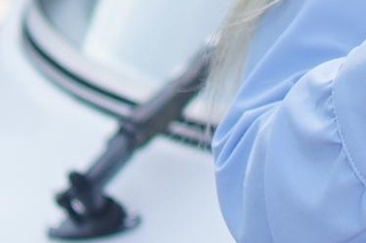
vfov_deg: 7.0
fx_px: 1951
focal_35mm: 192
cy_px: -170
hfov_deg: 10.2
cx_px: 639
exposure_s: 1/2500
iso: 100
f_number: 1.4
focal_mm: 16
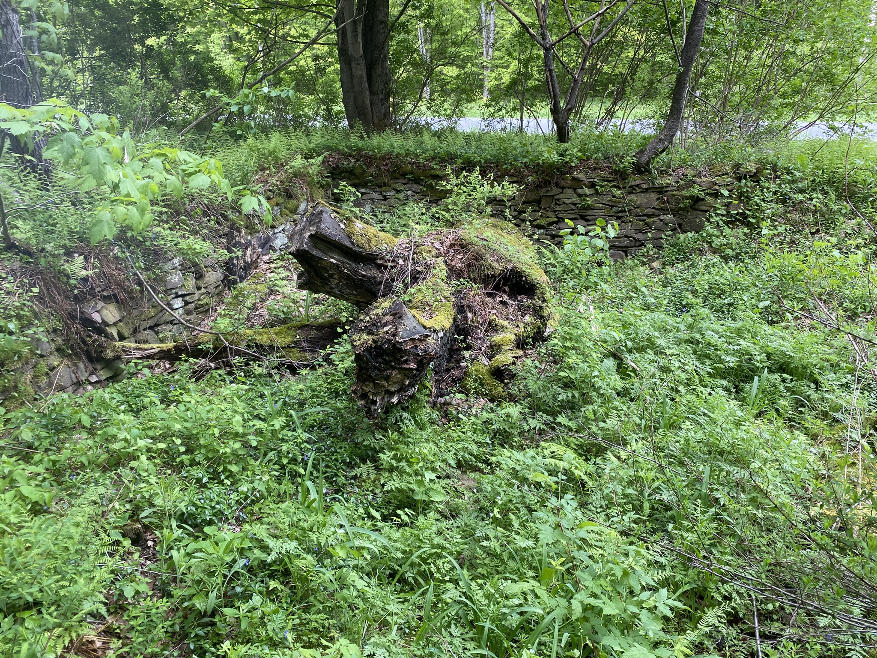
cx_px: 438
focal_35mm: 26
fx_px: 659
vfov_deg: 53.1
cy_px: 329
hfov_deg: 67.3
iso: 32
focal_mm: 4.25
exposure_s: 1/128
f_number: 1.8
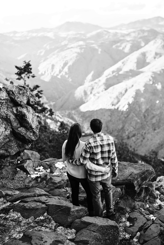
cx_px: 85
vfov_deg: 48.4
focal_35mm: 40
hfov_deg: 33.4
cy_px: 126
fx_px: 273
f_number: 2
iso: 200
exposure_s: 1/800
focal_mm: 35
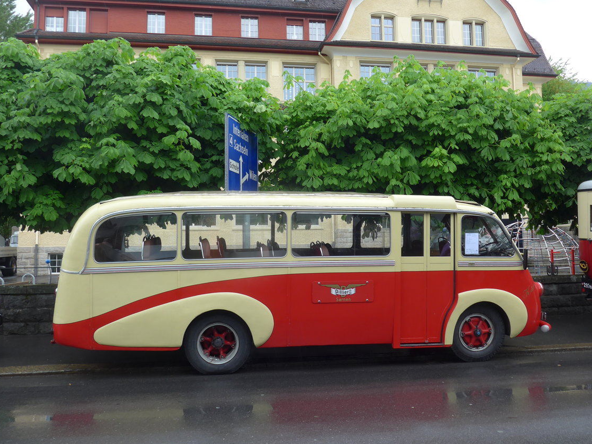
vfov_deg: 45.4
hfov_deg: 58.4
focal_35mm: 31
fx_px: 530
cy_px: 214
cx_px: 302
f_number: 2.8
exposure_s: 1/125
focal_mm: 6
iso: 80
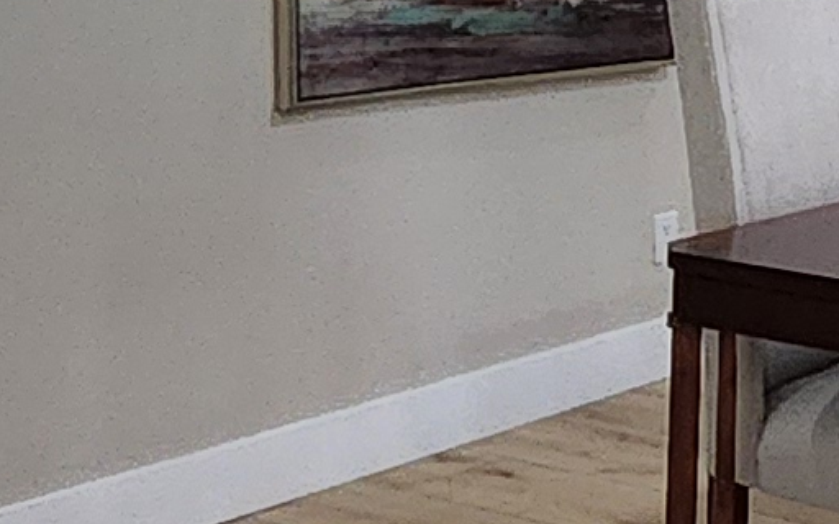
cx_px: 1362
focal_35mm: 78
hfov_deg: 21.0
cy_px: 2
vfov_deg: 16.4
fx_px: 1784
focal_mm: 1.13
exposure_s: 1/60
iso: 200
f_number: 2.2
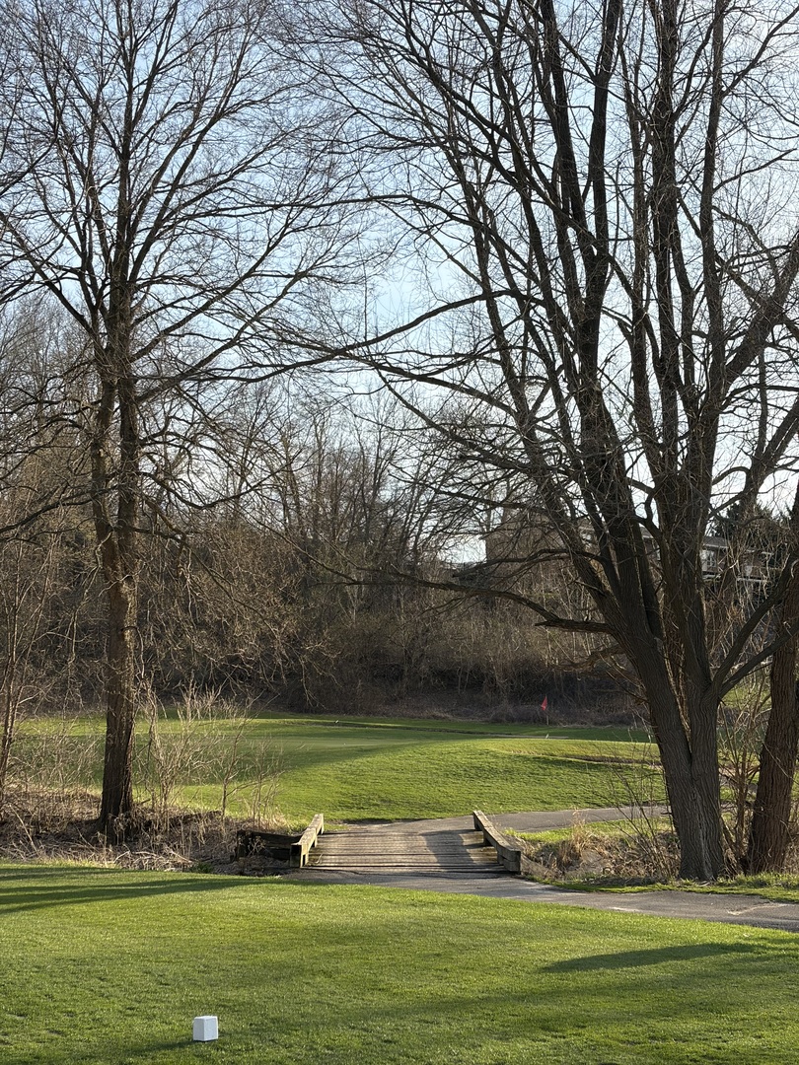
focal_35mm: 52
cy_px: 532
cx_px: 400
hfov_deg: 28.0
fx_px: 1600
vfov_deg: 36.8
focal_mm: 5.96
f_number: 1.6
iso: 32
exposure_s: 1/1626
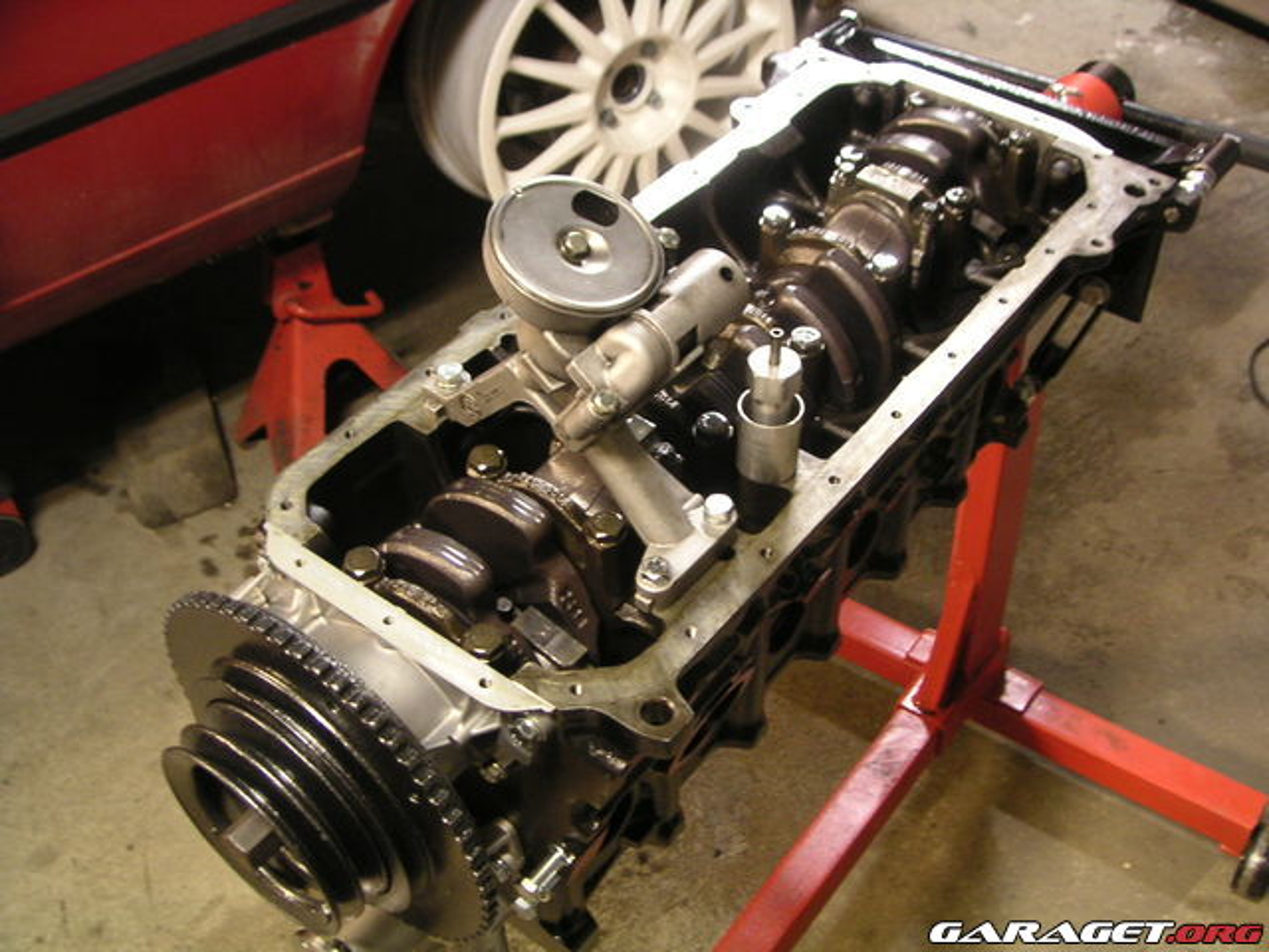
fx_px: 1393
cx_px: 634
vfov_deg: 37.7
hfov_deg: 49.0
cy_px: 476
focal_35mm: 38
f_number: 2.8
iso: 100
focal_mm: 6
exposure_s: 1/3
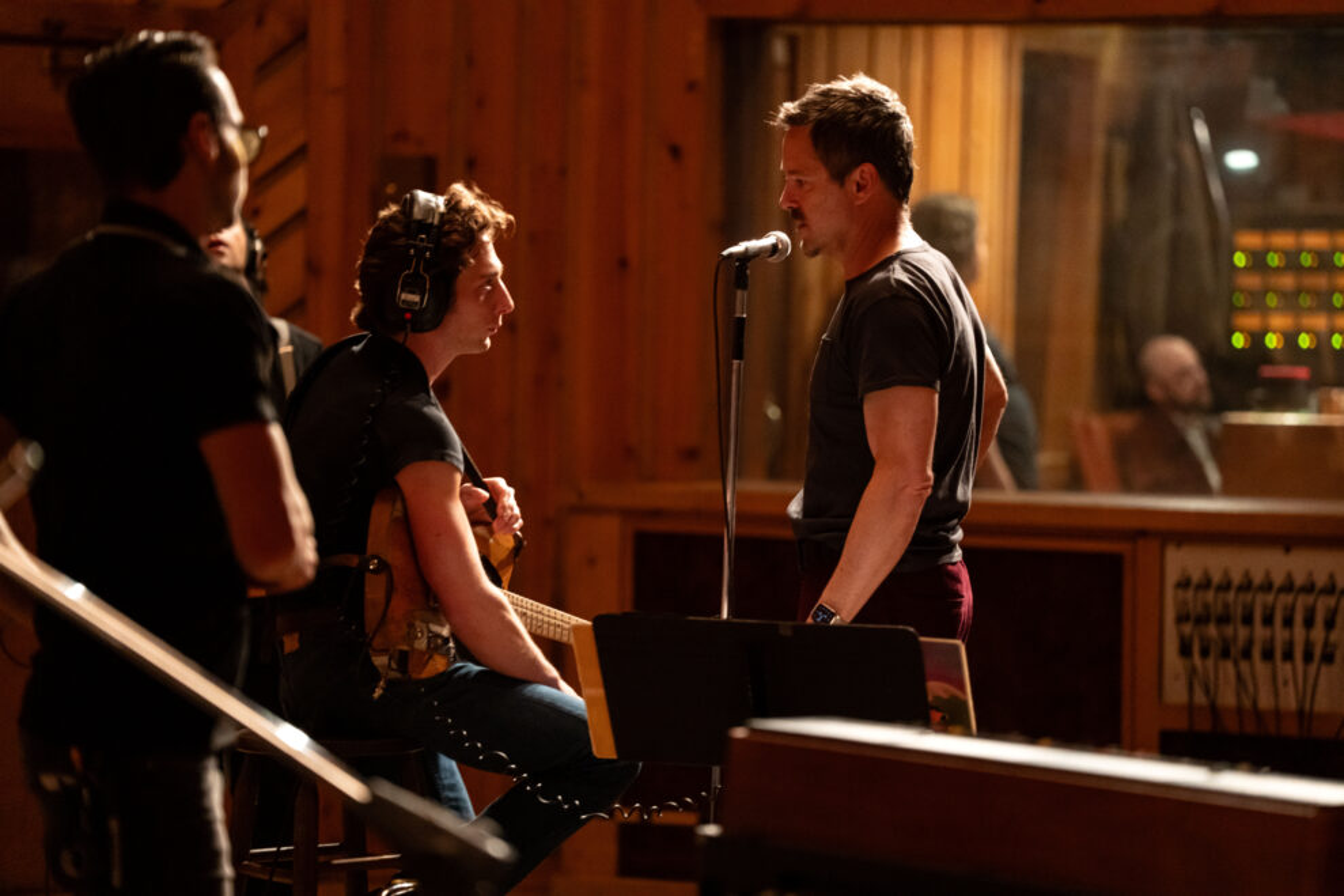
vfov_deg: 8.1
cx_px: 672
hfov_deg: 12.1
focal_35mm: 170
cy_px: 448
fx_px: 6345
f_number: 2.8
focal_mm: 170
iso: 5000
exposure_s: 1/160
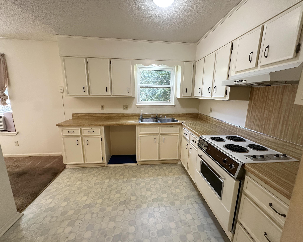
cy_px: 124
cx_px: 156
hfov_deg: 96.8
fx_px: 135
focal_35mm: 15
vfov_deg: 84.0
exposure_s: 1/60
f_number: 2.2
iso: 160
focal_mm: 2.22
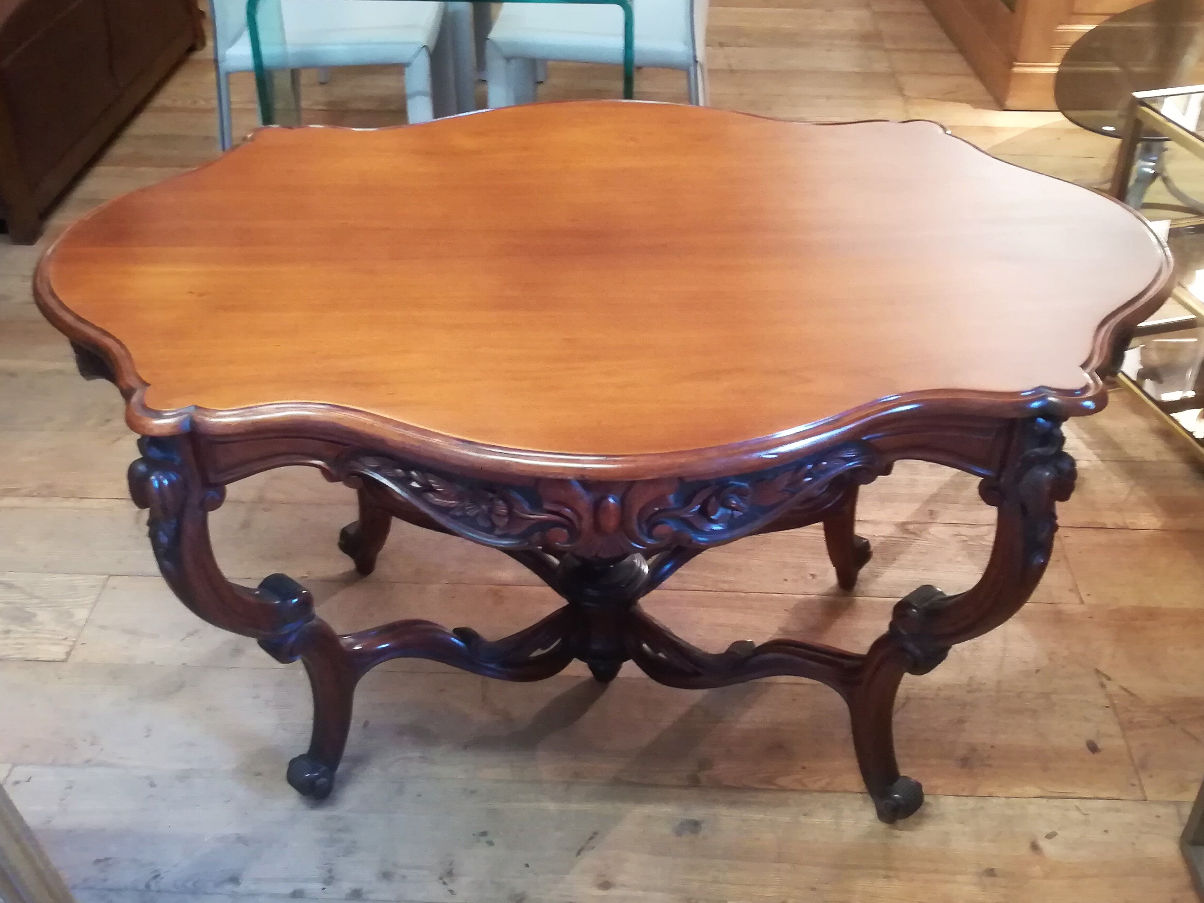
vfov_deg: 41.8
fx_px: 1183
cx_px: 602
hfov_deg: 54.0
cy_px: 452
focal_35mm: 34
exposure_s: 1/14.3
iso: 640
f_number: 2.2
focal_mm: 3.83
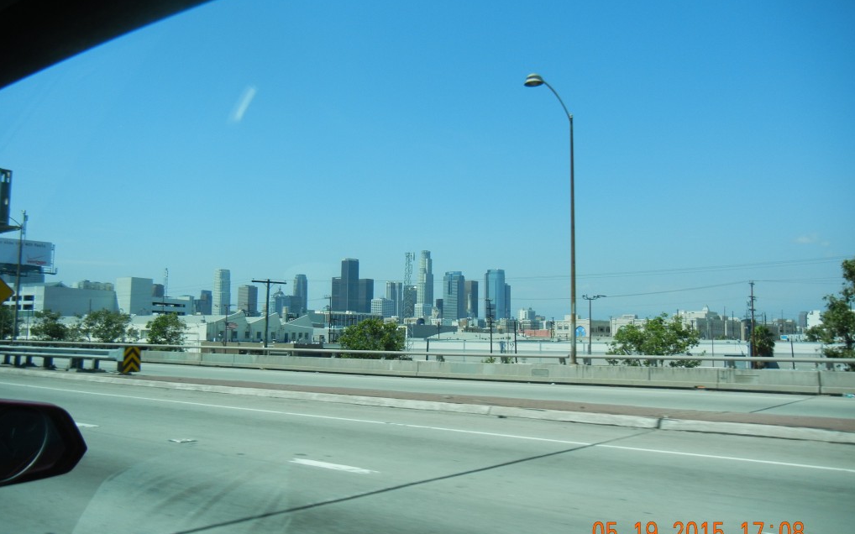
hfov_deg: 59.7
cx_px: 427
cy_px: 277
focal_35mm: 32
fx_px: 746
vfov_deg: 39.4
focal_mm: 5.4
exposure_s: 1/449
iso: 160
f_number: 7
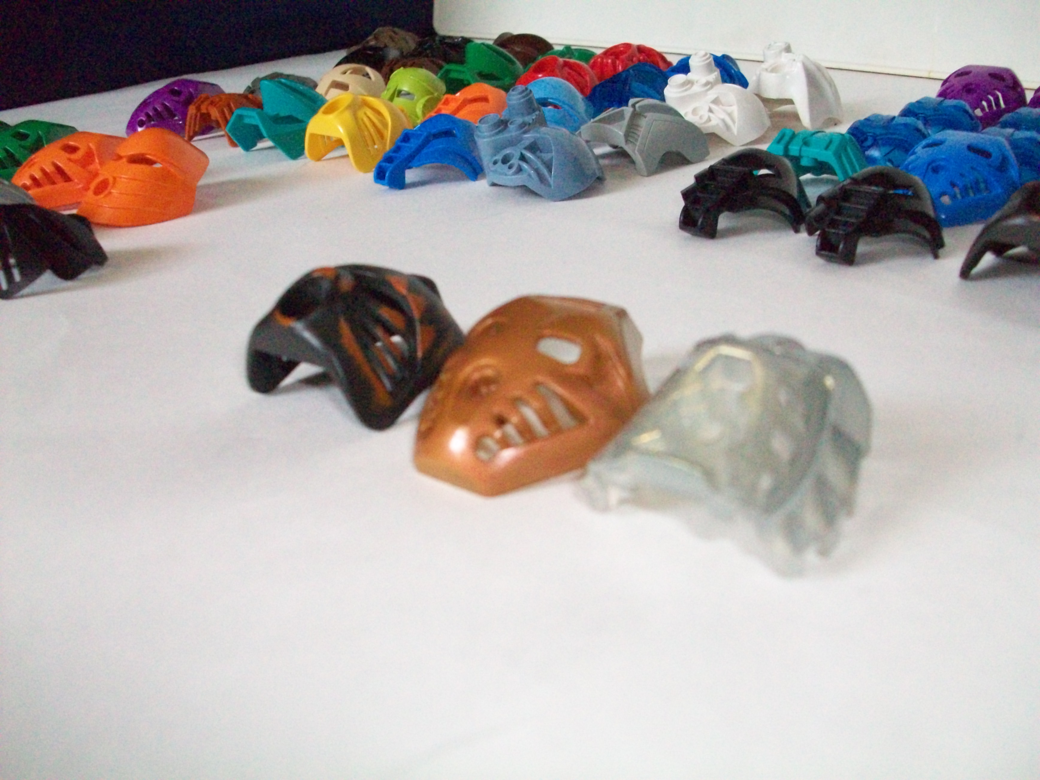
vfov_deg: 41.8
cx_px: 520
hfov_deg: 54.0
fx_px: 1021
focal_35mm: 34
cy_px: 390
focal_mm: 5.7
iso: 596
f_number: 2.8
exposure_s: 1/125
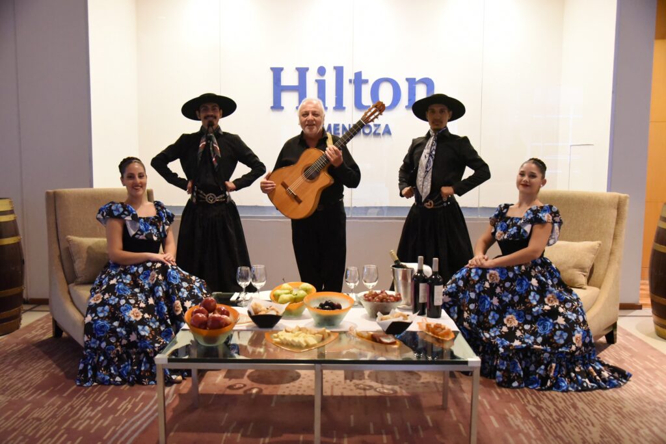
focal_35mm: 35
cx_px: 333
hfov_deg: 54.4
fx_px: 648
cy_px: 222
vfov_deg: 37.9
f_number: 4.5
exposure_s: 1/125
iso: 12800
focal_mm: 35
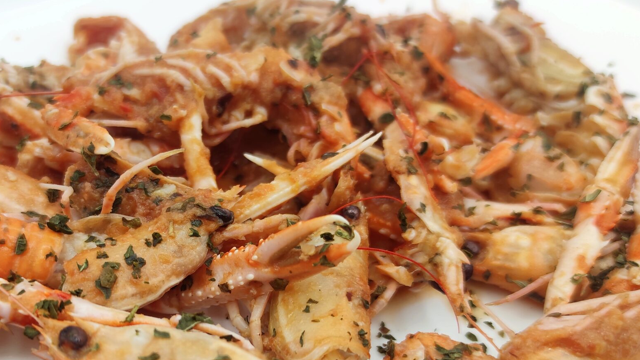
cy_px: 256
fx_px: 730
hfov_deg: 47.0
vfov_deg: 27.4
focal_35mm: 43
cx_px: 247
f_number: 1.69
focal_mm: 6.72
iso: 100
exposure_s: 1/614
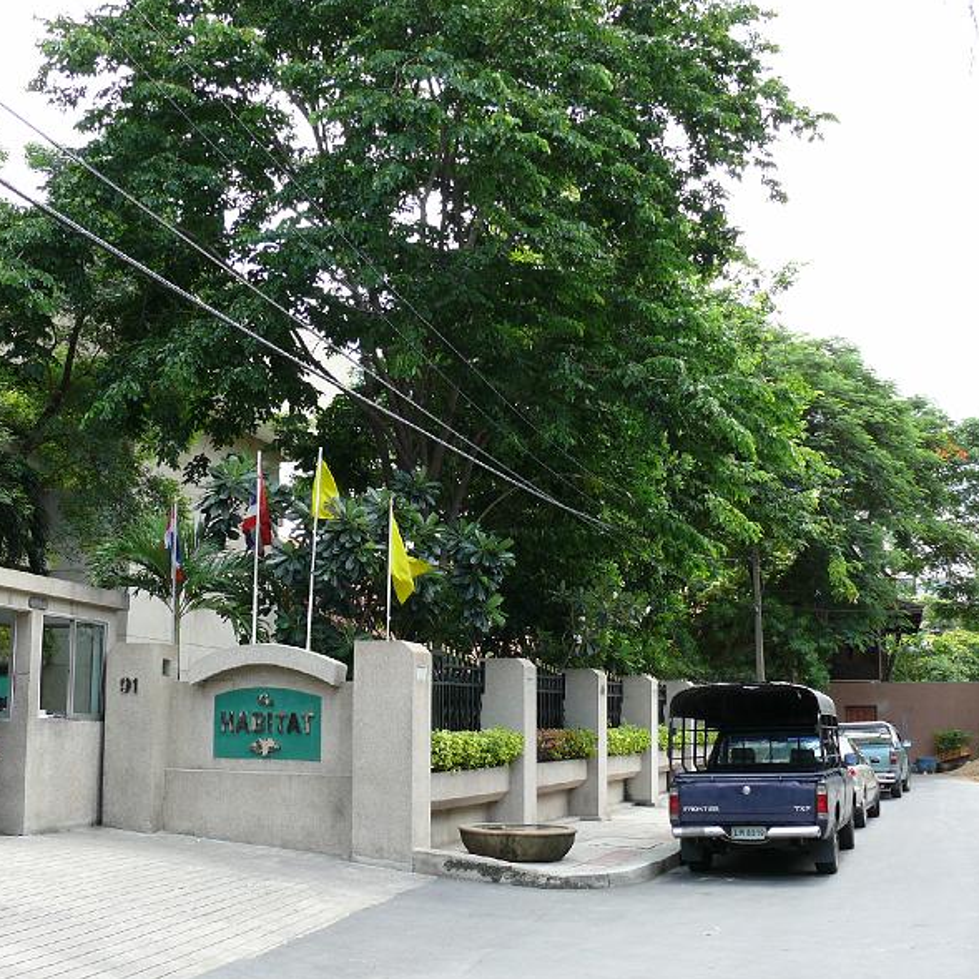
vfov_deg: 40.0
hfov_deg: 39.9
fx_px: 1344
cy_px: 490
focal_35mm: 42
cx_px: 416
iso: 100
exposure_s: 1/160
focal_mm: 7.4
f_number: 4
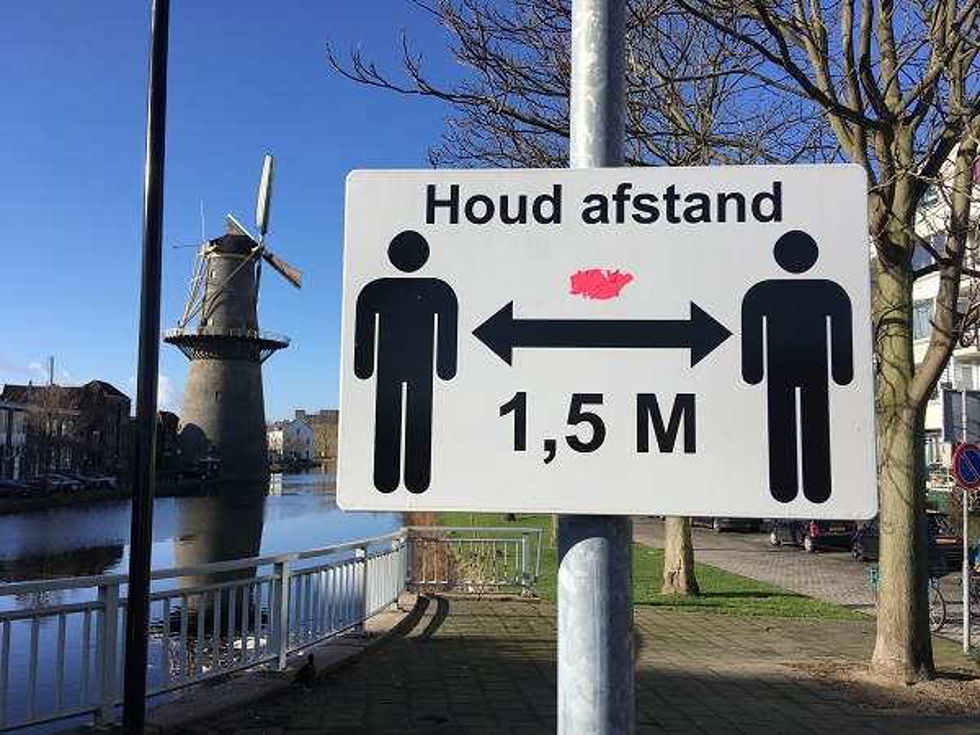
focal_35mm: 29
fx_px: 821
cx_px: 490
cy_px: 368
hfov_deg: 61.7
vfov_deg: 48.2
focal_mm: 4.15
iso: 25
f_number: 2.2
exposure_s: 1/1304
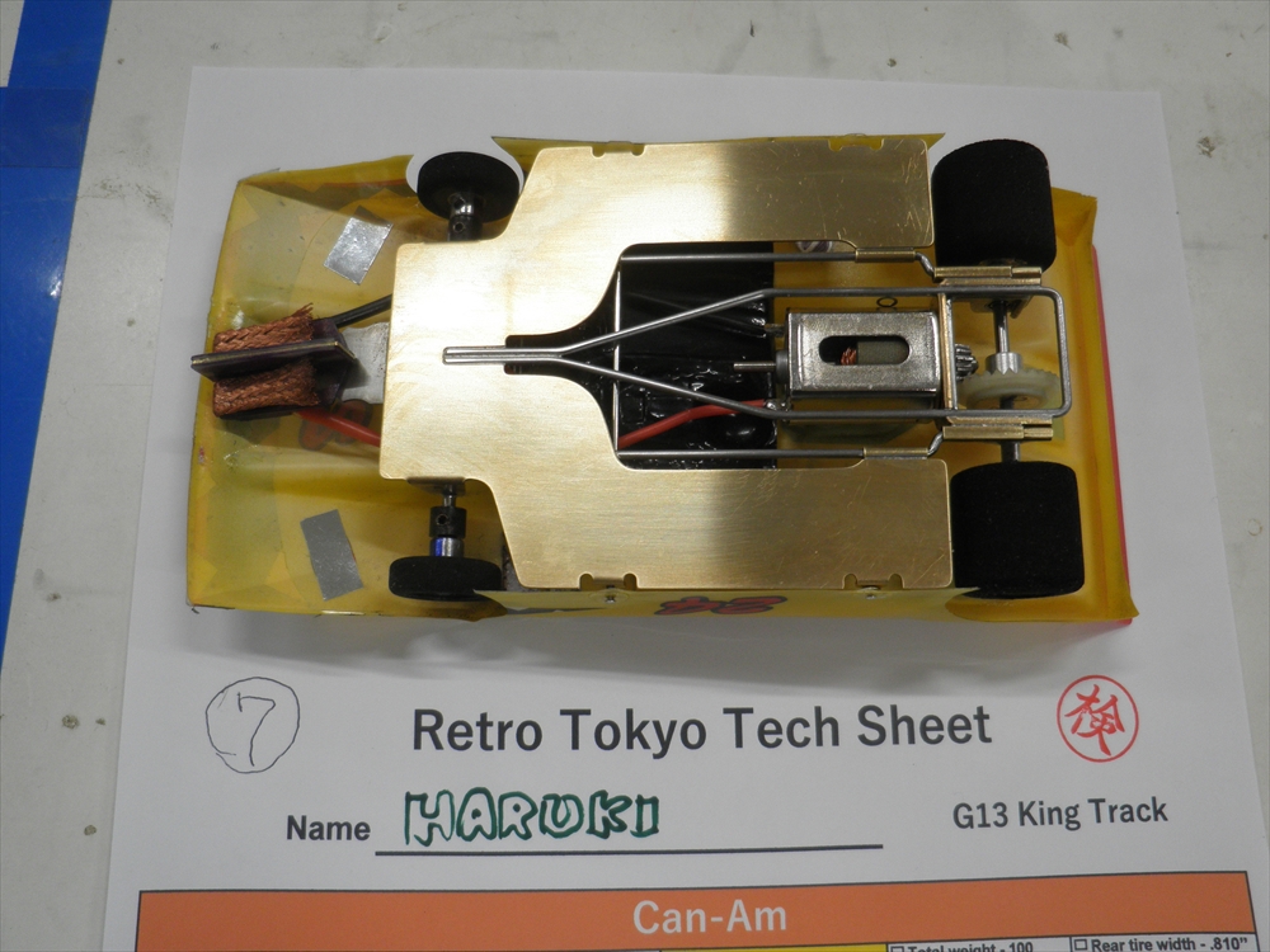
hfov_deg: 63.4
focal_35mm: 28
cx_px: 635
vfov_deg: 49.7
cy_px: 476
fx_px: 1027
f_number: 3
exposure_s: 1/30
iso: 100
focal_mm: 5
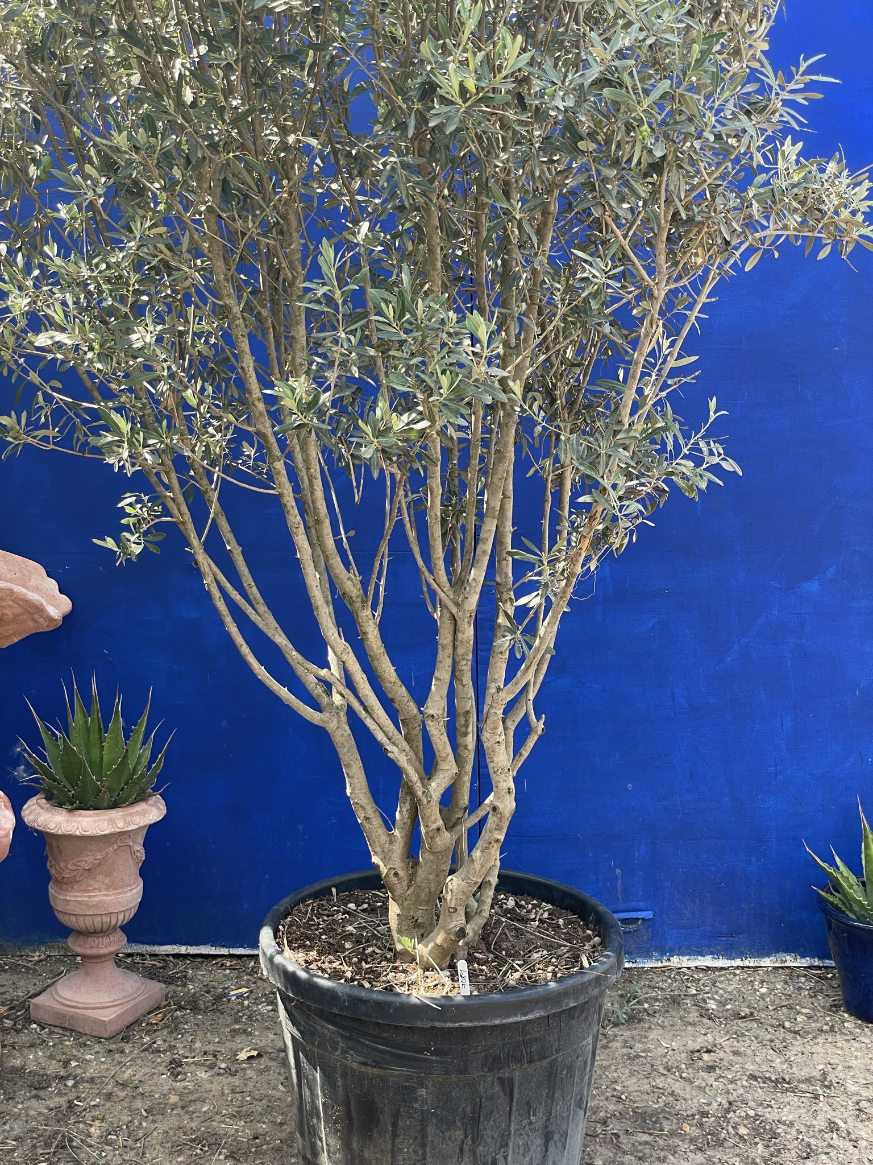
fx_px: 1749
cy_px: 582
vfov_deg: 36.8
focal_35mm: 52
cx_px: 436
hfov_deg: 28.0
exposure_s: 1/157
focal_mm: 6
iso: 25
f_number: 2
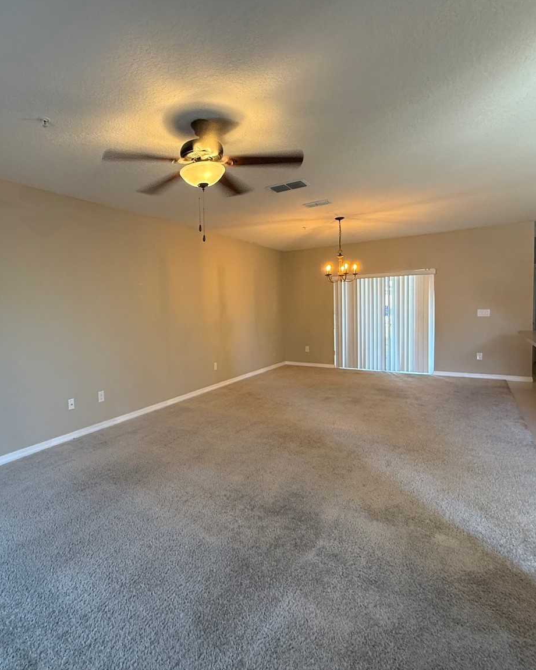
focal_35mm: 19
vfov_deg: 83.3
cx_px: 194
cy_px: 328
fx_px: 377
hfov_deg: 69.5
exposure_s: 1/60
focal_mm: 2.22
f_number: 2.2
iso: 250
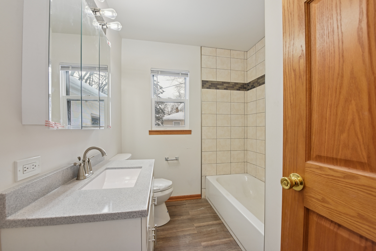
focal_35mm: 14
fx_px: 146
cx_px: 188
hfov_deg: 104.2
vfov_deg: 81.3
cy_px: 126
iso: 400
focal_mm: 14
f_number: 8
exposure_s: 1/50
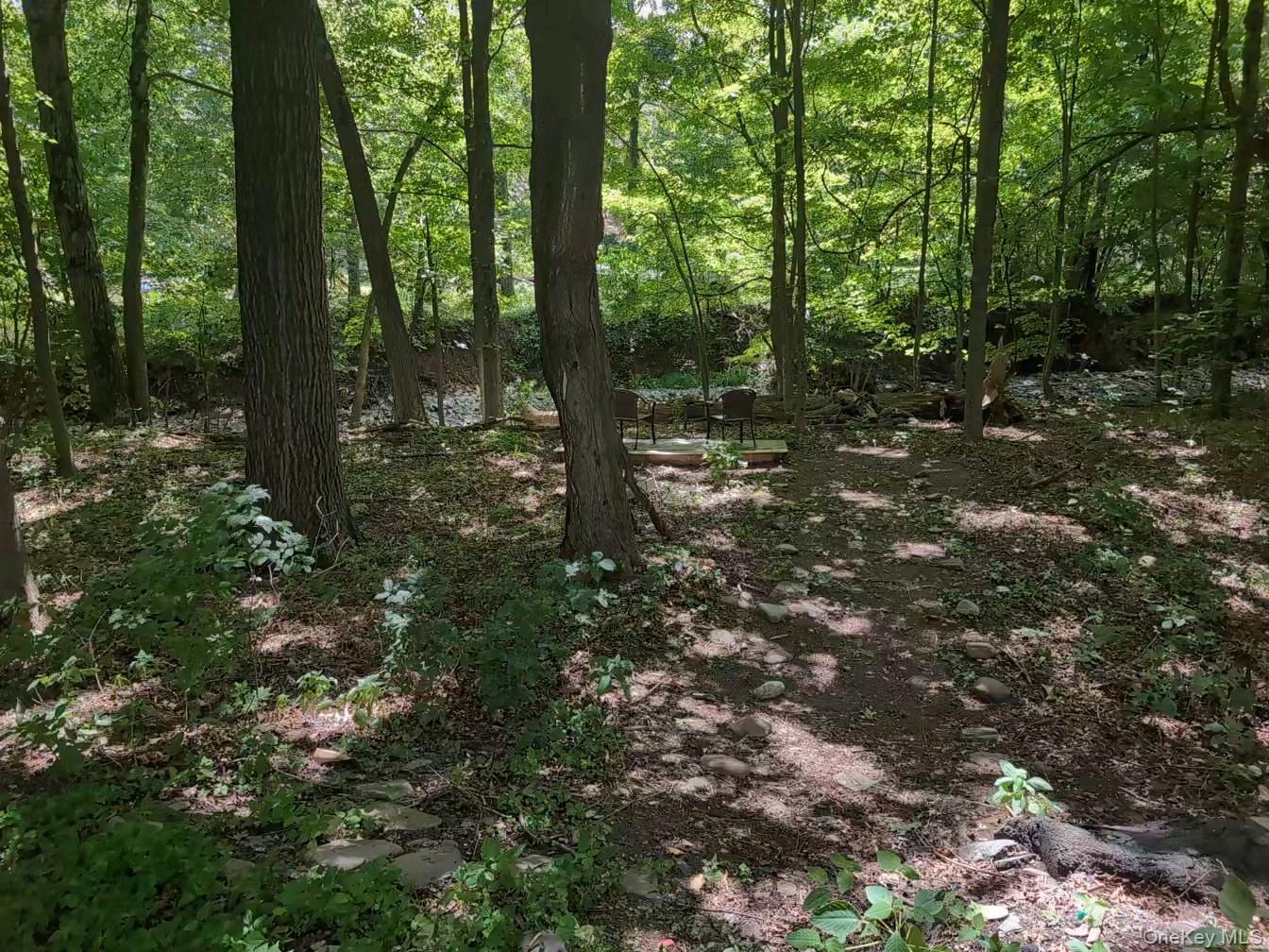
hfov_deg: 71.6
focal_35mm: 24
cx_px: 634
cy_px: 476
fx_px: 880
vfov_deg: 56.8
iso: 19
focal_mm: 6.9
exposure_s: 1/101
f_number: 1.68
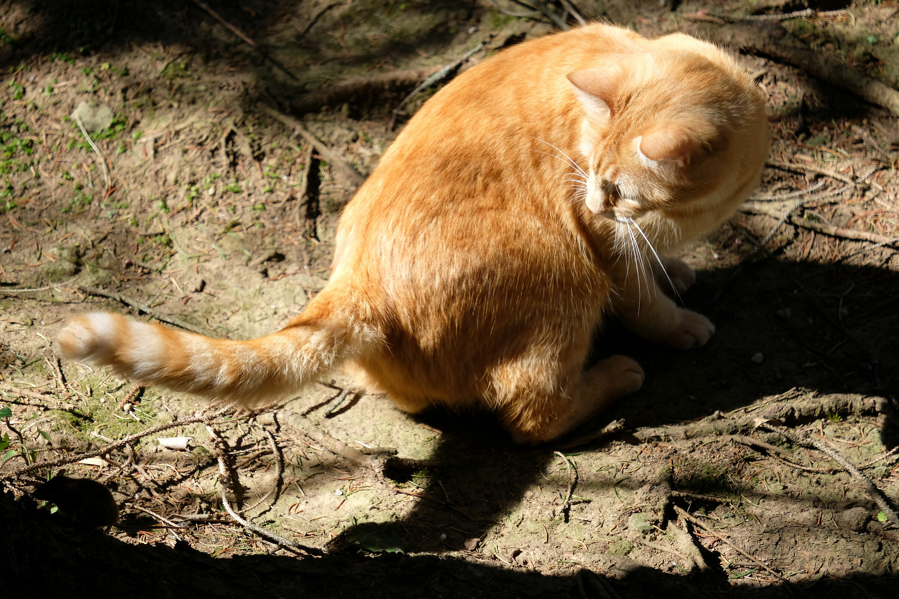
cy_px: 300
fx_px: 7491
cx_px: 450
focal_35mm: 300
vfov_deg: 4.6
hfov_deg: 6.9
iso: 640
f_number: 4.8
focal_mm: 200
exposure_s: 1/1000
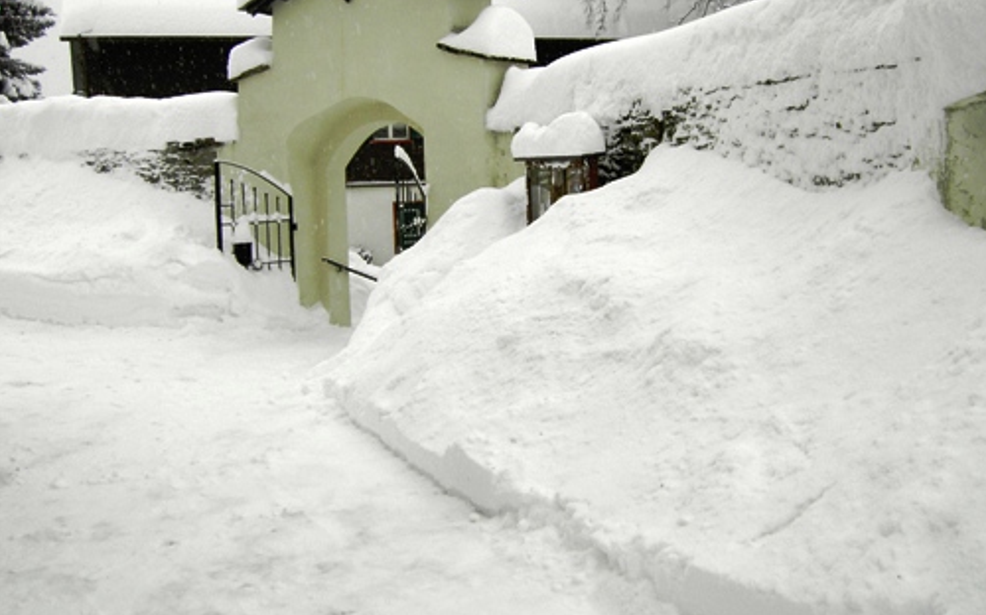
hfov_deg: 51.6
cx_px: 503
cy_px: 246
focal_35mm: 38
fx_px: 1021
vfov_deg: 33.4
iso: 100
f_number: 6.7
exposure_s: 1/200
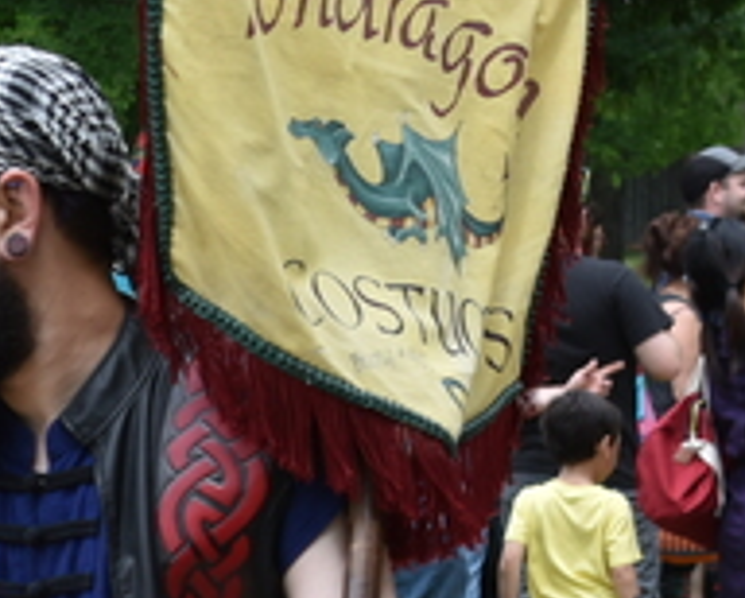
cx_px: -535
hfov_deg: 6.9
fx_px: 6070
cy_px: 975
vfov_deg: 5.6
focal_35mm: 275
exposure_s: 1/160
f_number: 6.3
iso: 100
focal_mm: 44
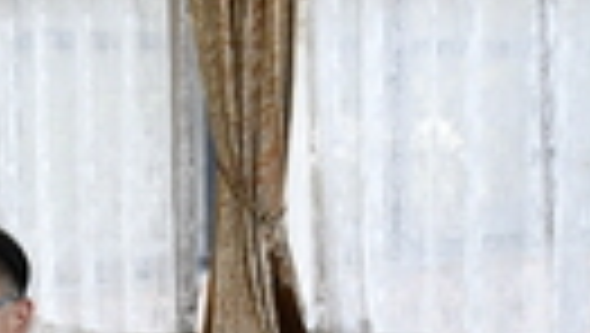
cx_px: 173
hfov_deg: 12.3
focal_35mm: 175
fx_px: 2741
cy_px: 590
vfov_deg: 6.8
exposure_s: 1/250
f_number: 3.5
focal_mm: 20
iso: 800
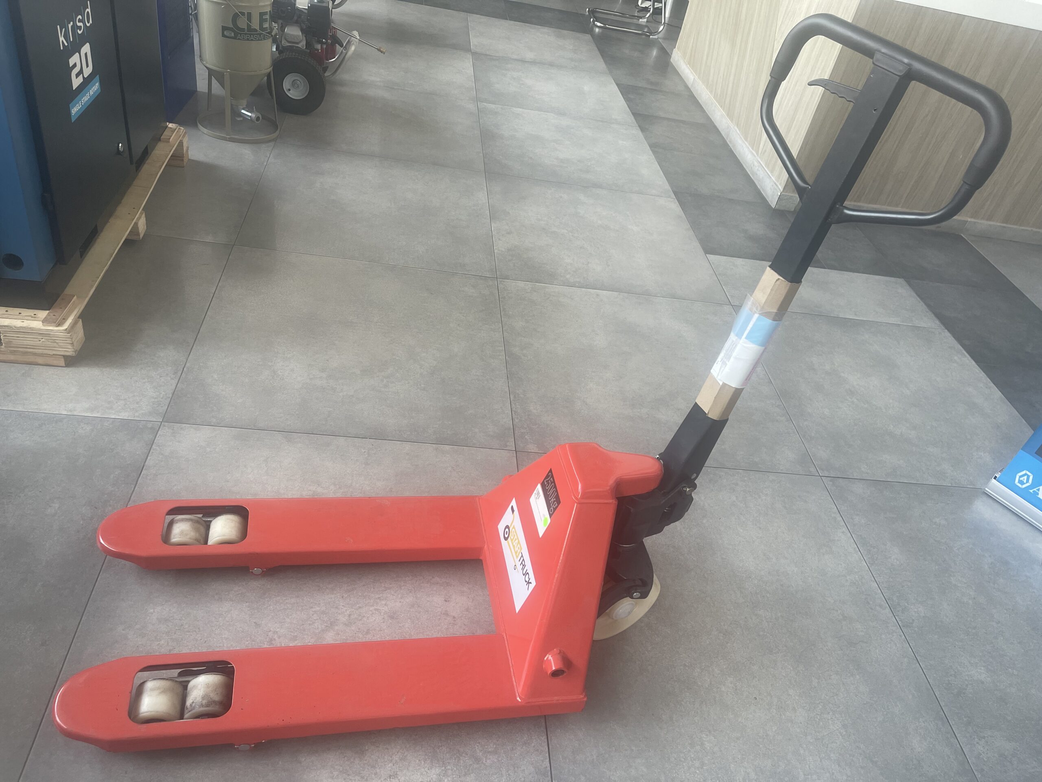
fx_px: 753
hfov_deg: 69.4
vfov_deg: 54.9
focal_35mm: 25
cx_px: 521
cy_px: 391
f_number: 1.6
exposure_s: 1/121
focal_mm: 5.1
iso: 100
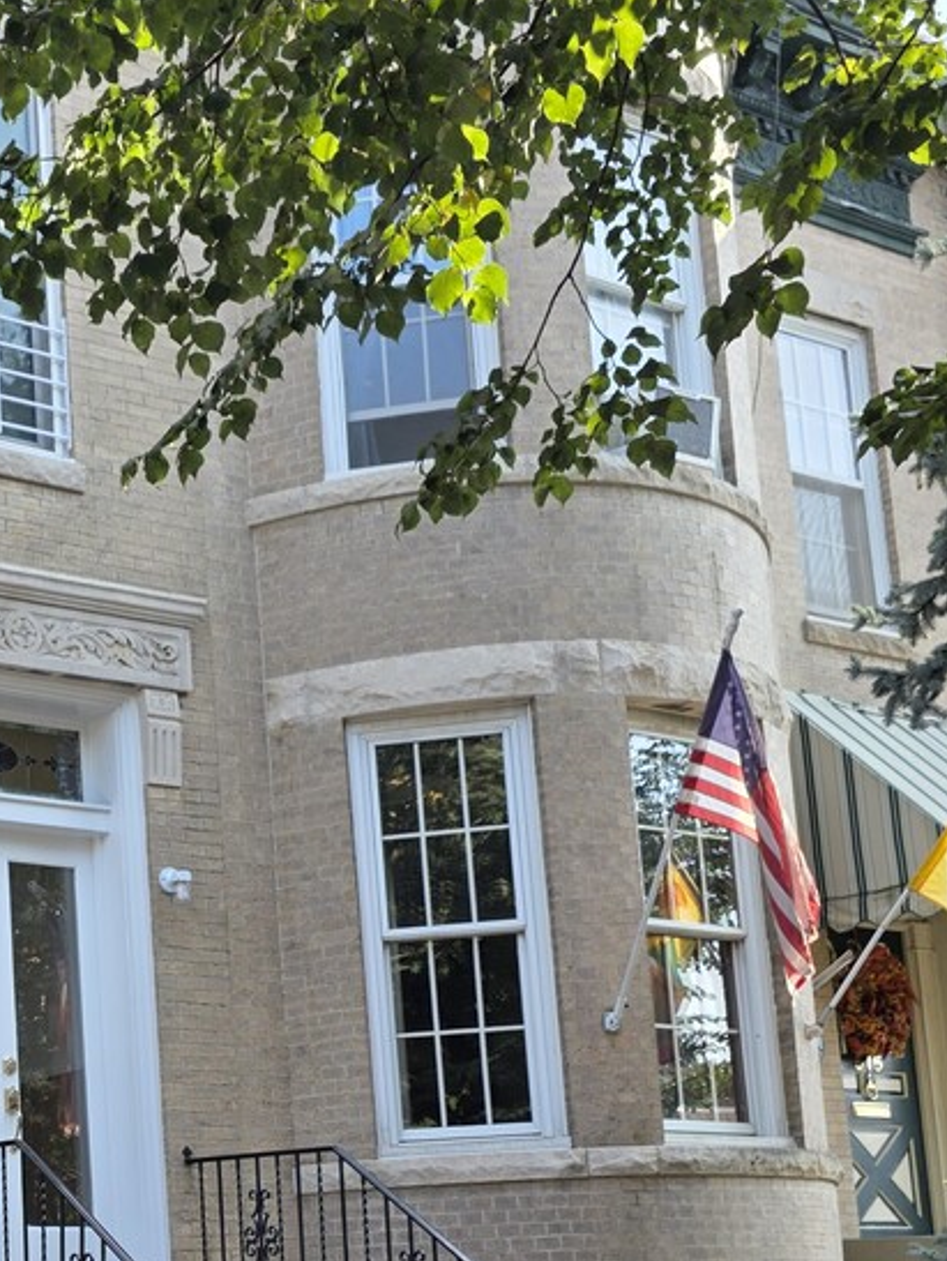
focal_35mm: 56
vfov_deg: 32.8
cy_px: 1110
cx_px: -200
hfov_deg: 23.7
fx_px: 2040
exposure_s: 1/359
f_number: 1.7
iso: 32
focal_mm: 6.3
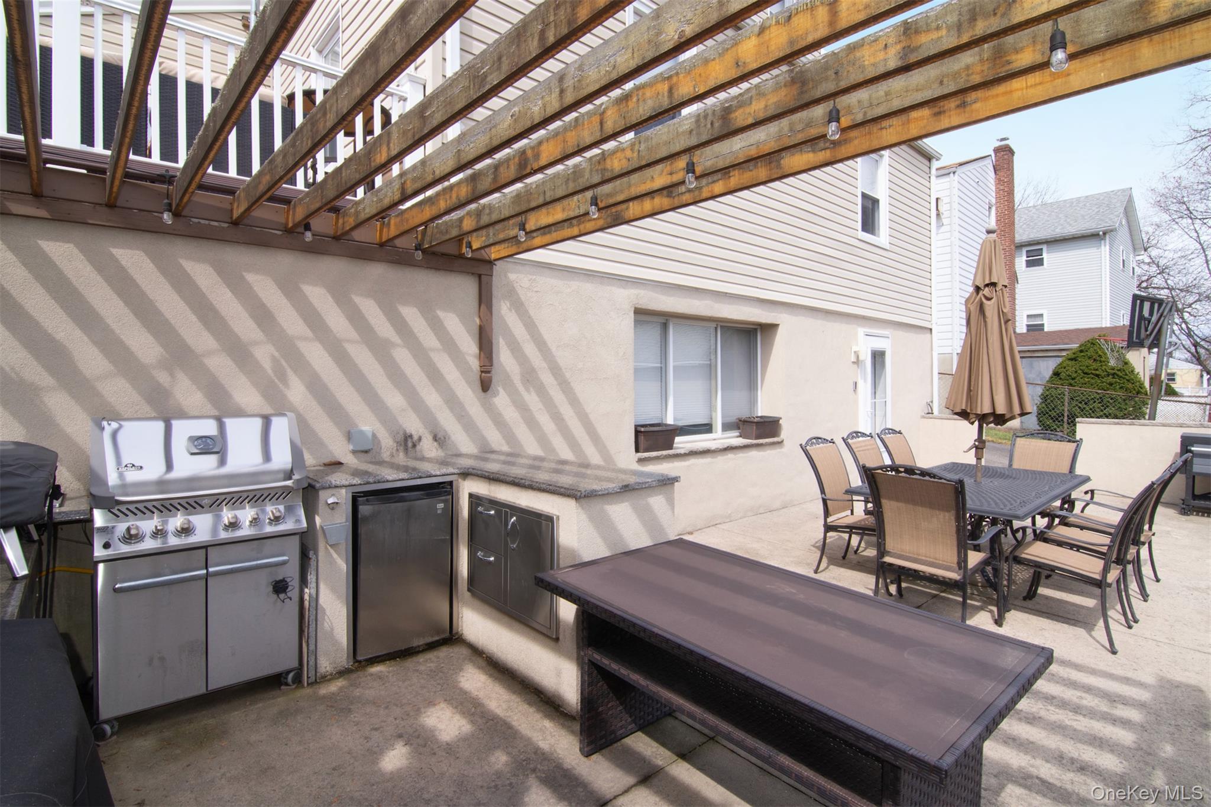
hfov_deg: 95.0
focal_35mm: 16
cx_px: 606
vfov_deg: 72.0
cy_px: 404
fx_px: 555
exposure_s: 1/125
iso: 400
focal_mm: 11
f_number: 14
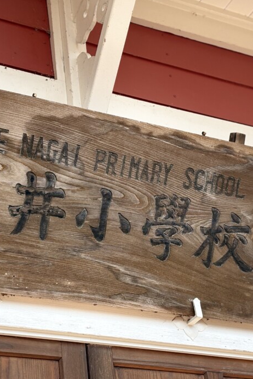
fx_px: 842
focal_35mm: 80
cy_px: 208
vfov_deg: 25.3
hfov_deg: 17.1
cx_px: 98
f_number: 1.6
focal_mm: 5.96
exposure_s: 1/973
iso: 50
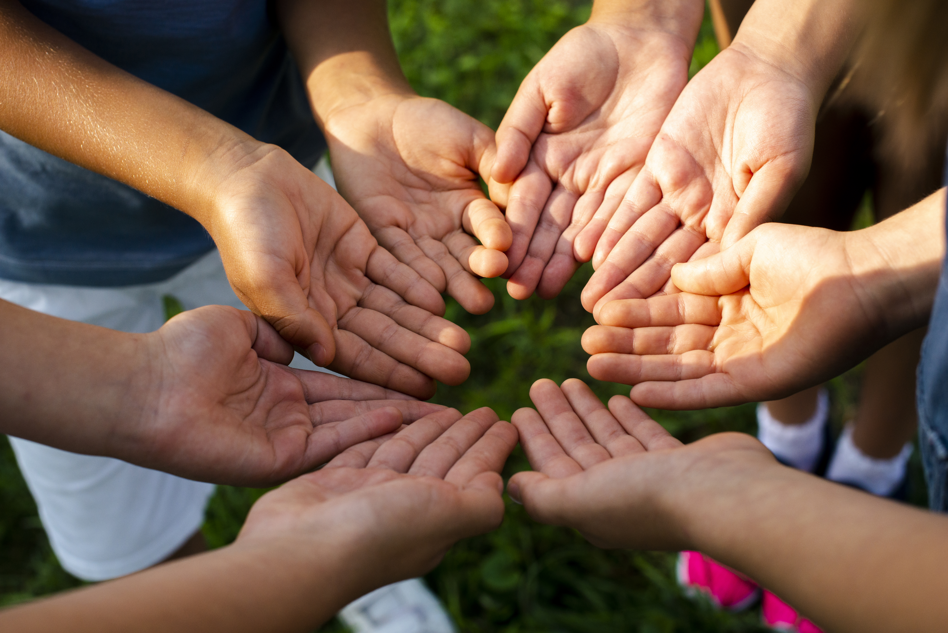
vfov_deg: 27.0
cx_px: 474
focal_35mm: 50
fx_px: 1317
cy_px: 316
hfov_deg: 39.6
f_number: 5.6
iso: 500
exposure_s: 1/160
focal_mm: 50
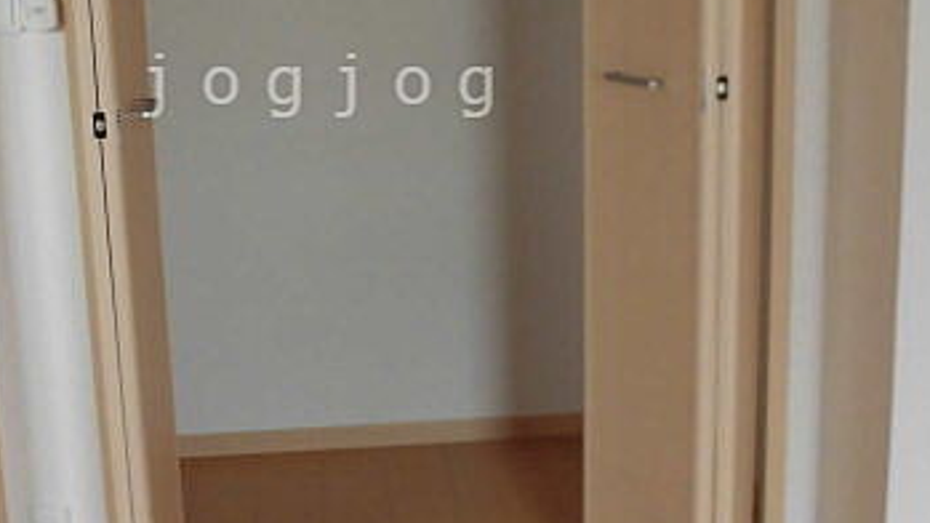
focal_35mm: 48
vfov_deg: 24.4
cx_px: 325
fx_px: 1183
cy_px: 85
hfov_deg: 42.4
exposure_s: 1/40
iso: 250
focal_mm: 4.3
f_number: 3.1
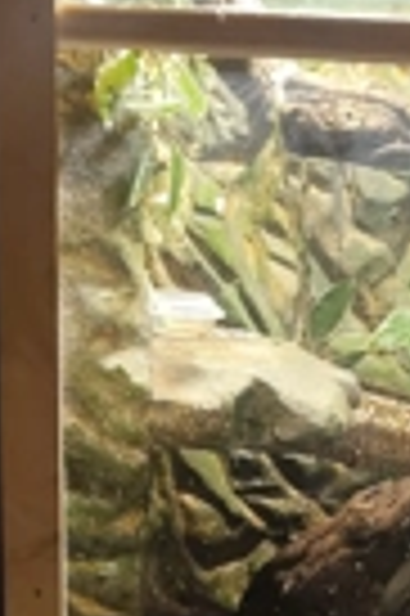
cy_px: 436
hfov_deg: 19.3
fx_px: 1199
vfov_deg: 28.6
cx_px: 306
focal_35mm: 70
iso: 640
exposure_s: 1/33.3
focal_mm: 6.19
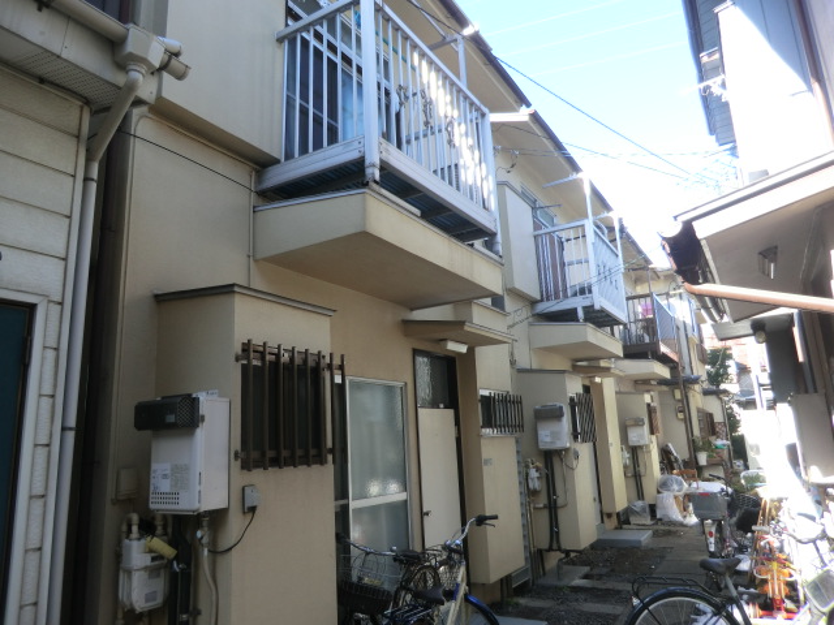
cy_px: 312
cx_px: 417
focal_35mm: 24
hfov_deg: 71.6
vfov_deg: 56.8
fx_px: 578
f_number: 3.2
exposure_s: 1/160
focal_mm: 4.3
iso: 80
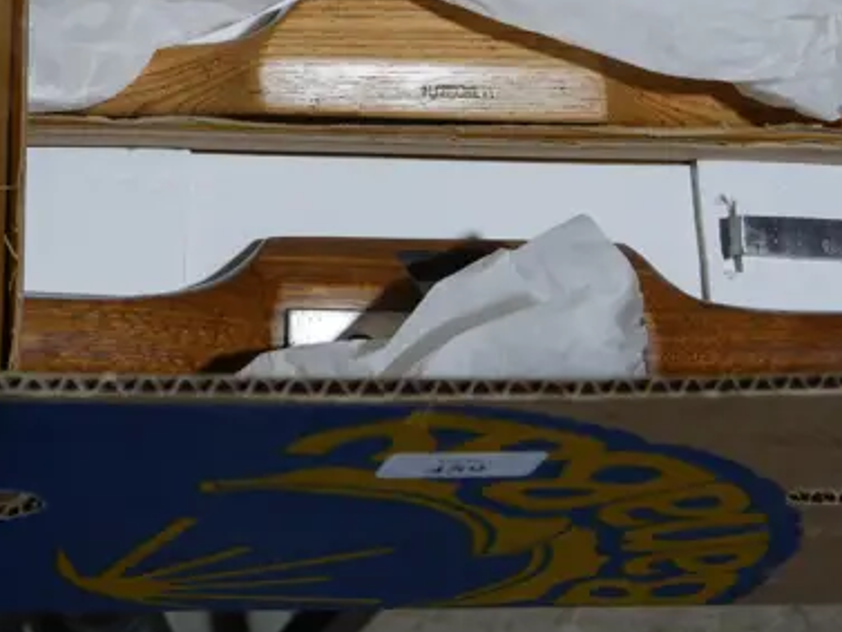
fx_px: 1849
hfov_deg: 25.5
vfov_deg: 18.3
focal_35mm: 76
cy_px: -146
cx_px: 268
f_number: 3.5
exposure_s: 1/125
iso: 200
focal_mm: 14
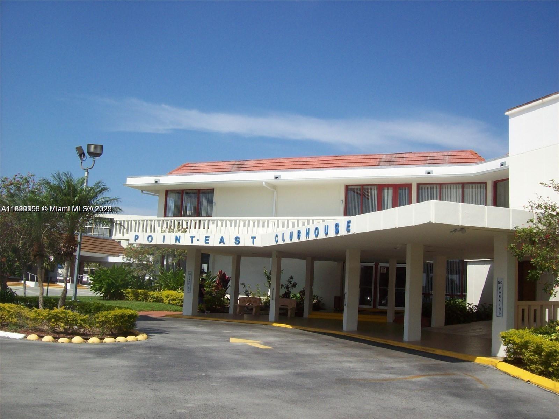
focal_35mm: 36
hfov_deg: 51.4
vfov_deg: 39.6
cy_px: 210
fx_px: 581
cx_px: 280
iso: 80
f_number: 4.8
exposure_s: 1/850
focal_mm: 6
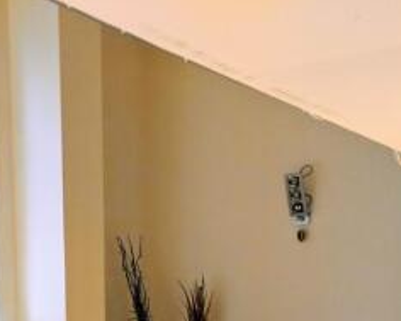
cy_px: 366
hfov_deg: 28.5
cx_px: 77
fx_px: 772
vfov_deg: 22.0
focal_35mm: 65
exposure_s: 1/100
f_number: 1.8
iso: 242
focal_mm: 4.44
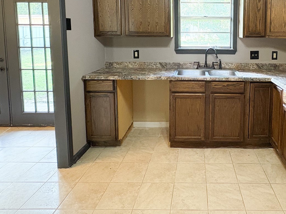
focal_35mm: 26
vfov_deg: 50.5
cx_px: 197
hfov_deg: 65.0
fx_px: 215
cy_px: 49
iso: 400
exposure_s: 1/60
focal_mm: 2.22
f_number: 2.2
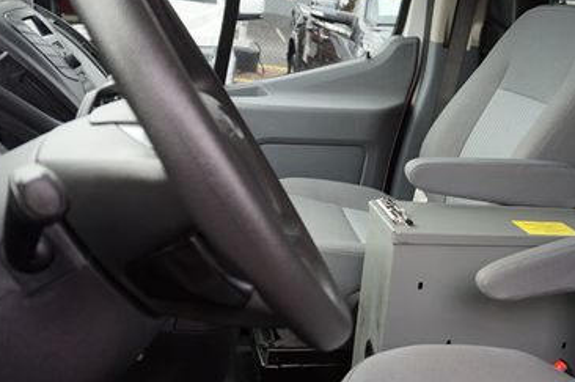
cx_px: 479
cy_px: 190
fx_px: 670
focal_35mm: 42
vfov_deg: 31.8
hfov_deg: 43.7
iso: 100
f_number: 4.5
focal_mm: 16
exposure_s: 1/80
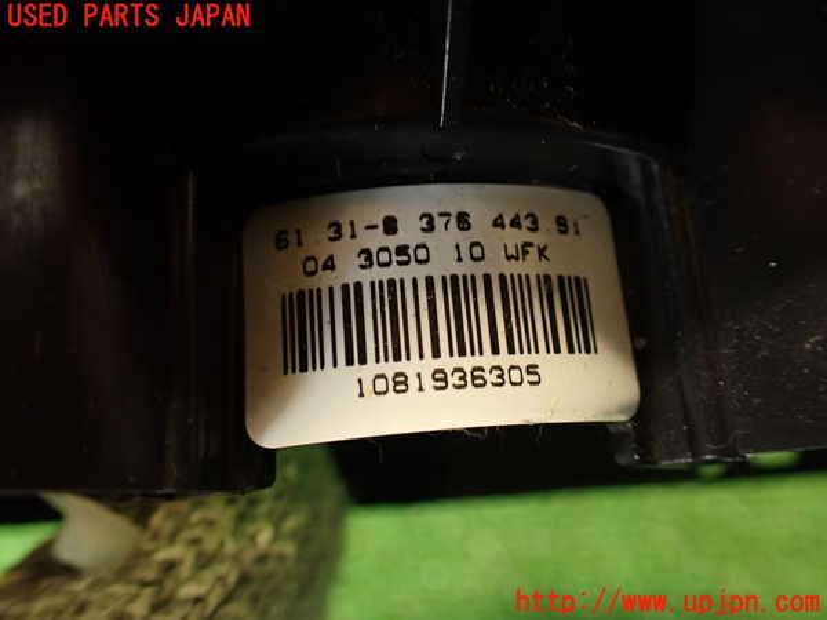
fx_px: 717
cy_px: 310
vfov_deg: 46.8
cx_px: 414
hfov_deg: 60.0
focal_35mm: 30
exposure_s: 1/30
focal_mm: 5.4
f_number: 2.3
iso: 400
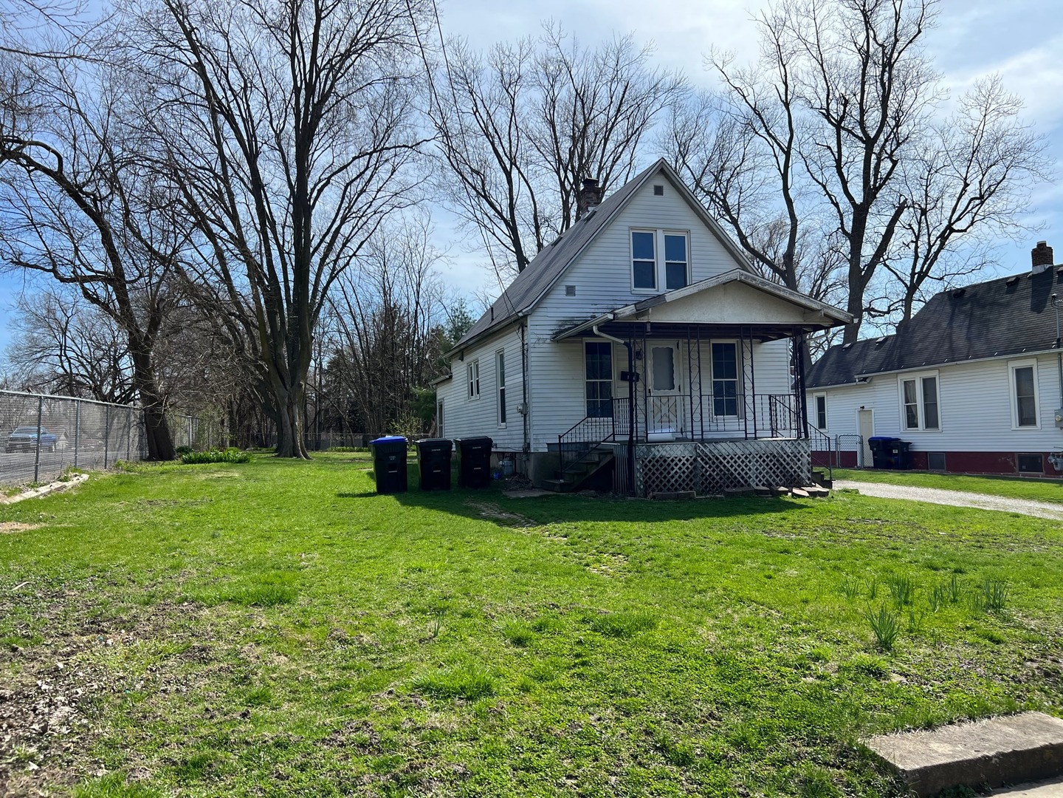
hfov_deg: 67.3
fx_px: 798
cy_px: 399
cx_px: 532
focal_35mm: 26
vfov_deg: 53.1
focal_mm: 5.7
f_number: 1.5
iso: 50
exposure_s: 1/3704
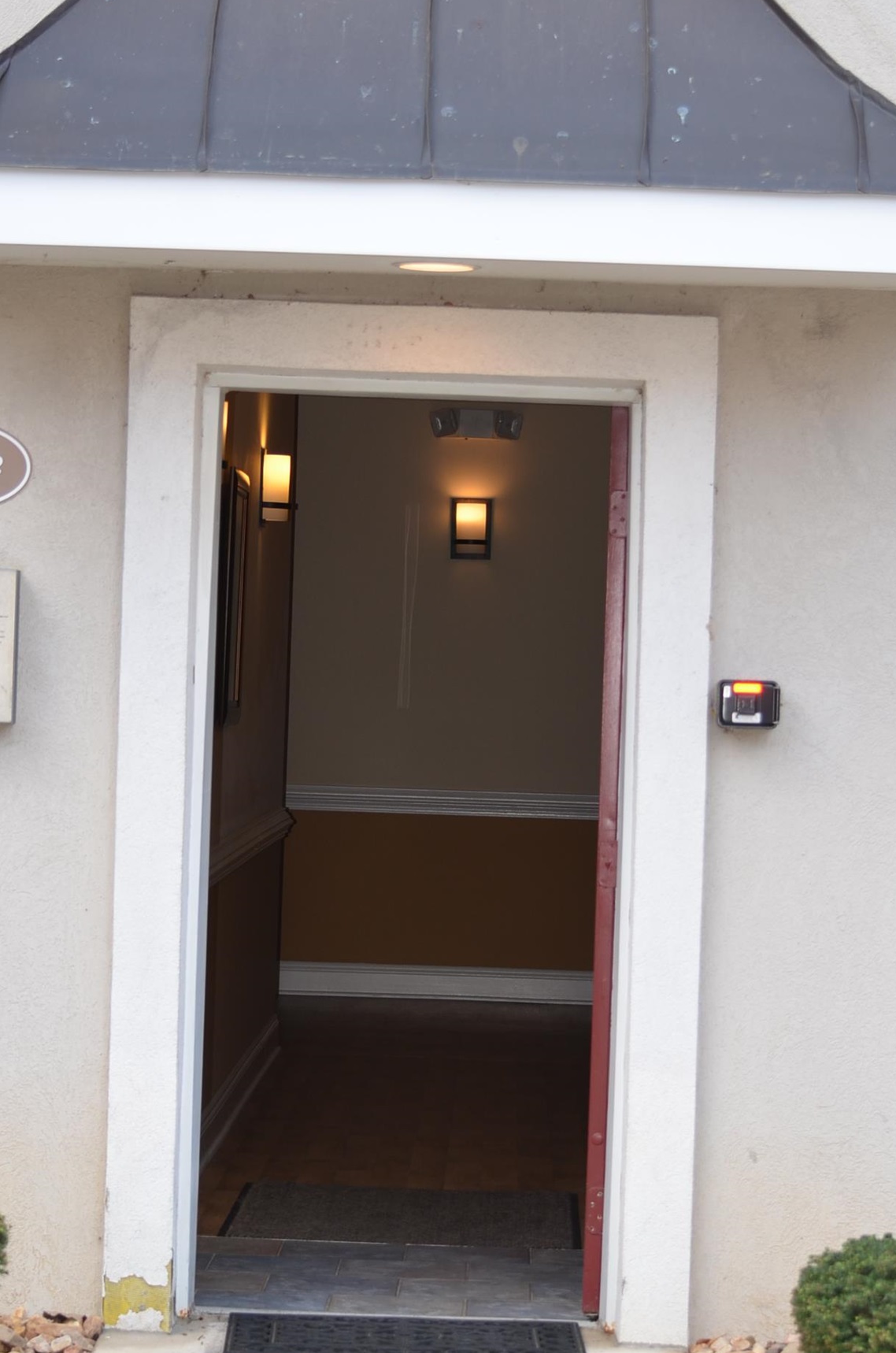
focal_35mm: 111
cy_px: 664
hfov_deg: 12.3
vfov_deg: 18.5
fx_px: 4150
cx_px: 435
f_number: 4.5
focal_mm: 55
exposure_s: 1/125
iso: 200
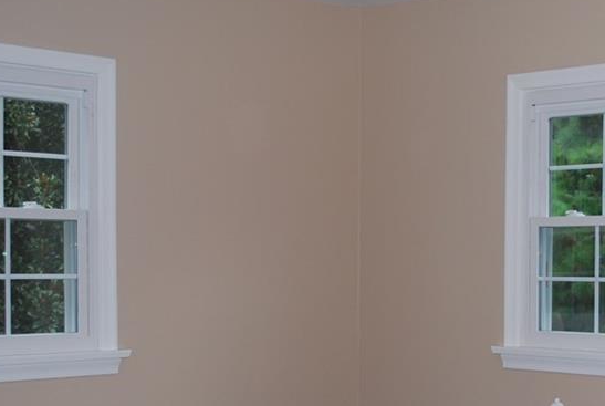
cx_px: 429
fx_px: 1229
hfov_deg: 27.4
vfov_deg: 18.6
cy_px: 311
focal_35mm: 73
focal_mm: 26
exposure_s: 1/60
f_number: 4.2
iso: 200
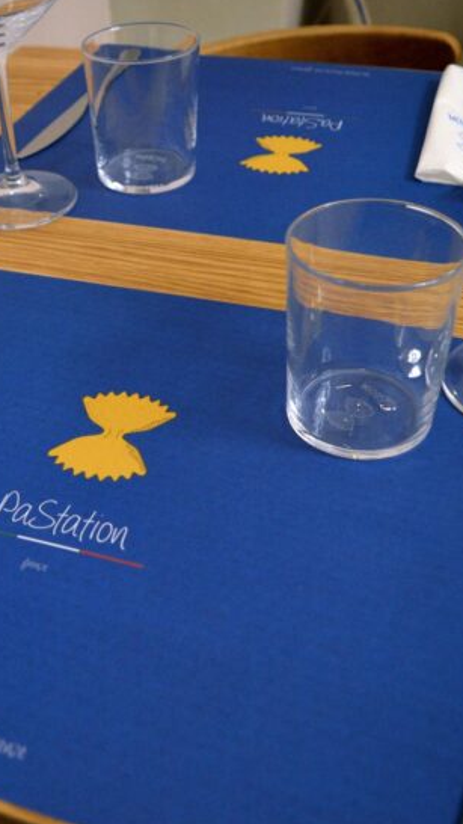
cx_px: 89
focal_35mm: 44
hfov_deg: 26.6
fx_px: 961
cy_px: 408
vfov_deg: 46.4
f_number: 3.8
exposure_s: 1/60
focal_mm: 18
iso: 400
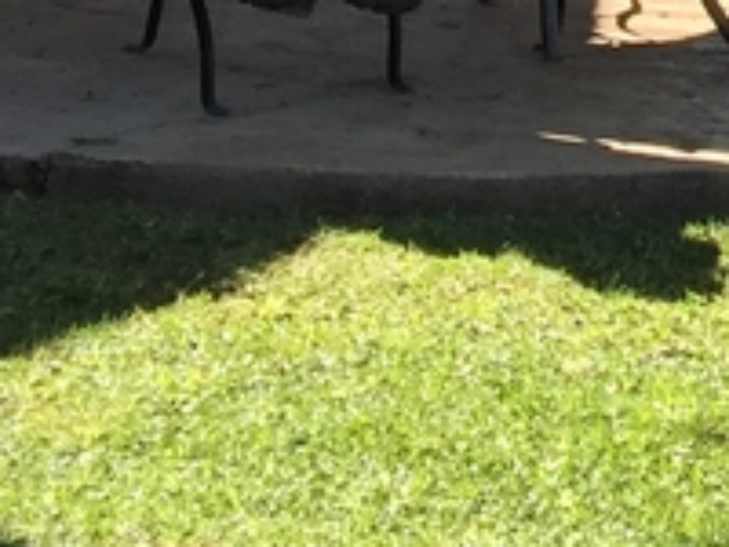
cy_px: -879
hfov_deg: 10.2
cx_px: 1148
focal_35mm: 186
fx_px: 3917
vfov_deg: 7.4
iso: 32
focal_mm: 4.15
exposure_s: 1/682
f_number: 2.2
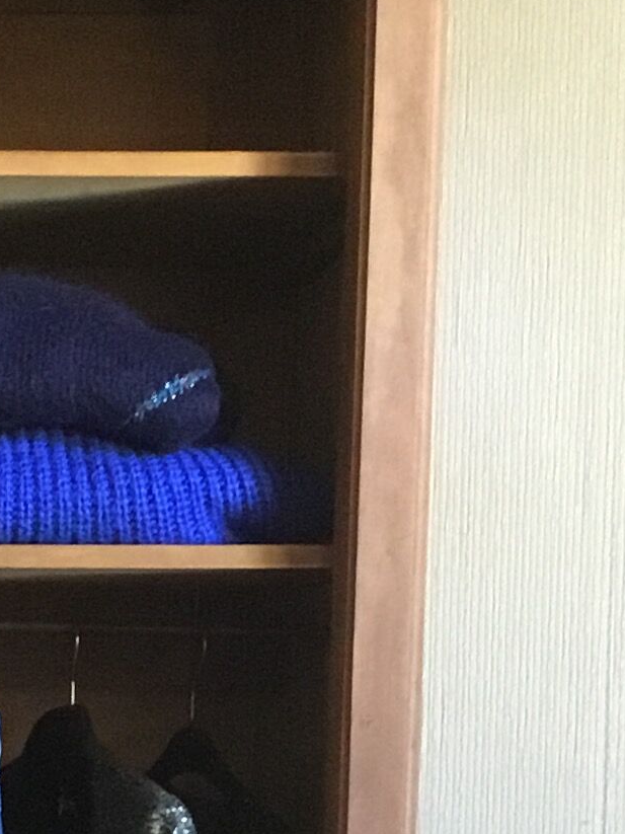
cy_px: 982
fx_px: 2962
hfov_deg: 11.6
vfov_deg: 15.5
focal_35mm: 123
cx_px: -262
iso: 250
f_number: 2.4
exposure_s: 1/17
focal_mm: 3.3
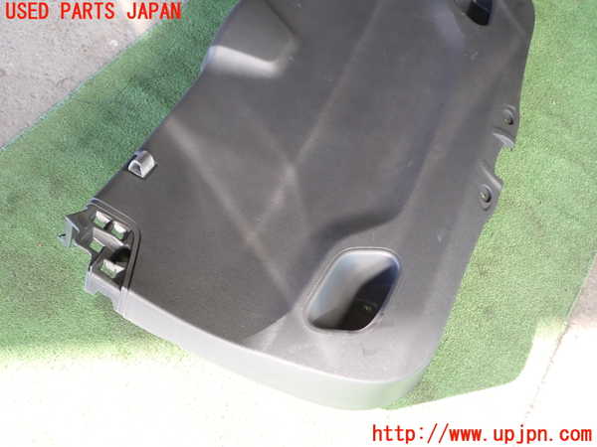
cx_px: 298
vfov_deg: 46.8
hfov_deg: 60.0
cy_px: 224
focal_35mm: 30
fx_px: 517
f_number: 2.3
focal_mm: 5.4
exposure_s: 1/60
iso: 125
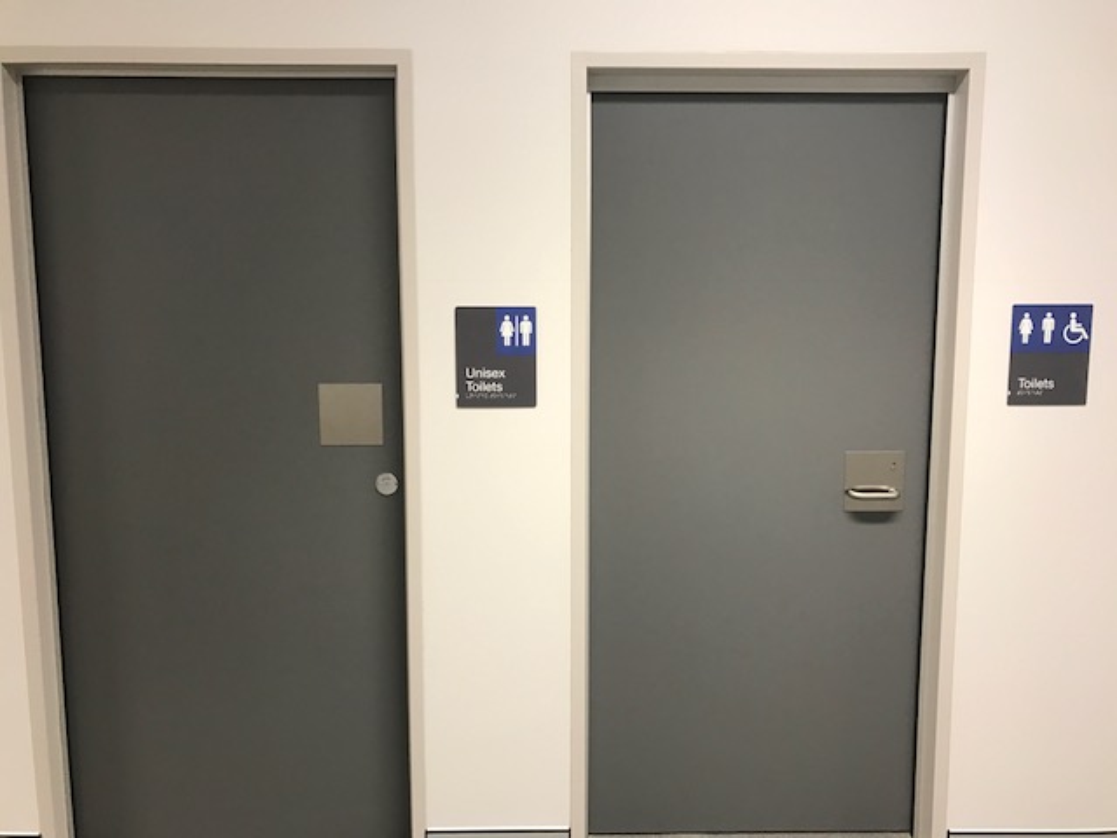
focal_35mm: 28
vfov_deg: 49.7
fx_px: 904
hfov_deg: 63.4
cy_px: 419
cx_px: 558
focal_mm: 3.99
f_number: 1.8
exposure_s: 1/17
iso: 40
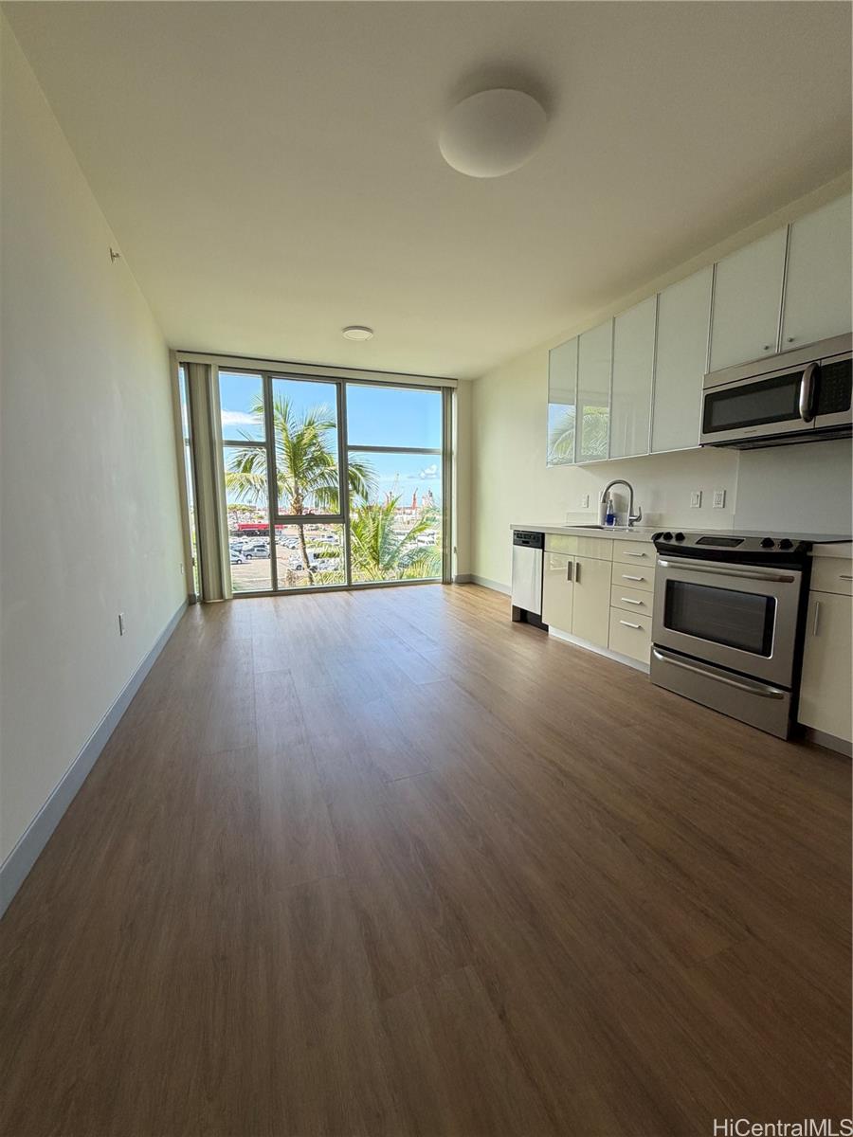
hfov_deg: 85.7
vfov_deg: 102.1
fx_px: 460
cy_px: 568
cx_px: 426
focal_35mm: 14
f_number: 2.2
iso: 125
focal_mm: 2.22
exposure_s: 1/121
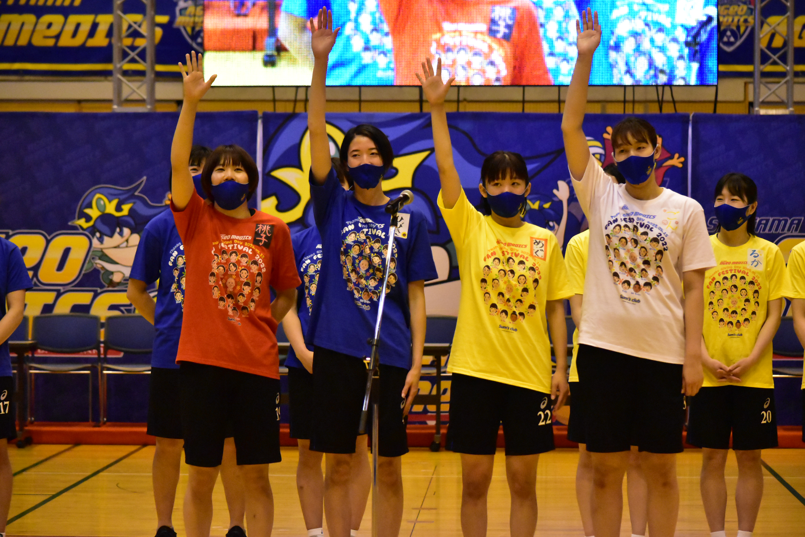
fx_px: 3421
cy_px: 268
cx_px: 402
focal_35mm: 153
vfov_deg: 9.0
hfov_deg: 13.4
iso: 10000
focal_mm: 102
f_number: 4.8
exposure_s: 1/1000
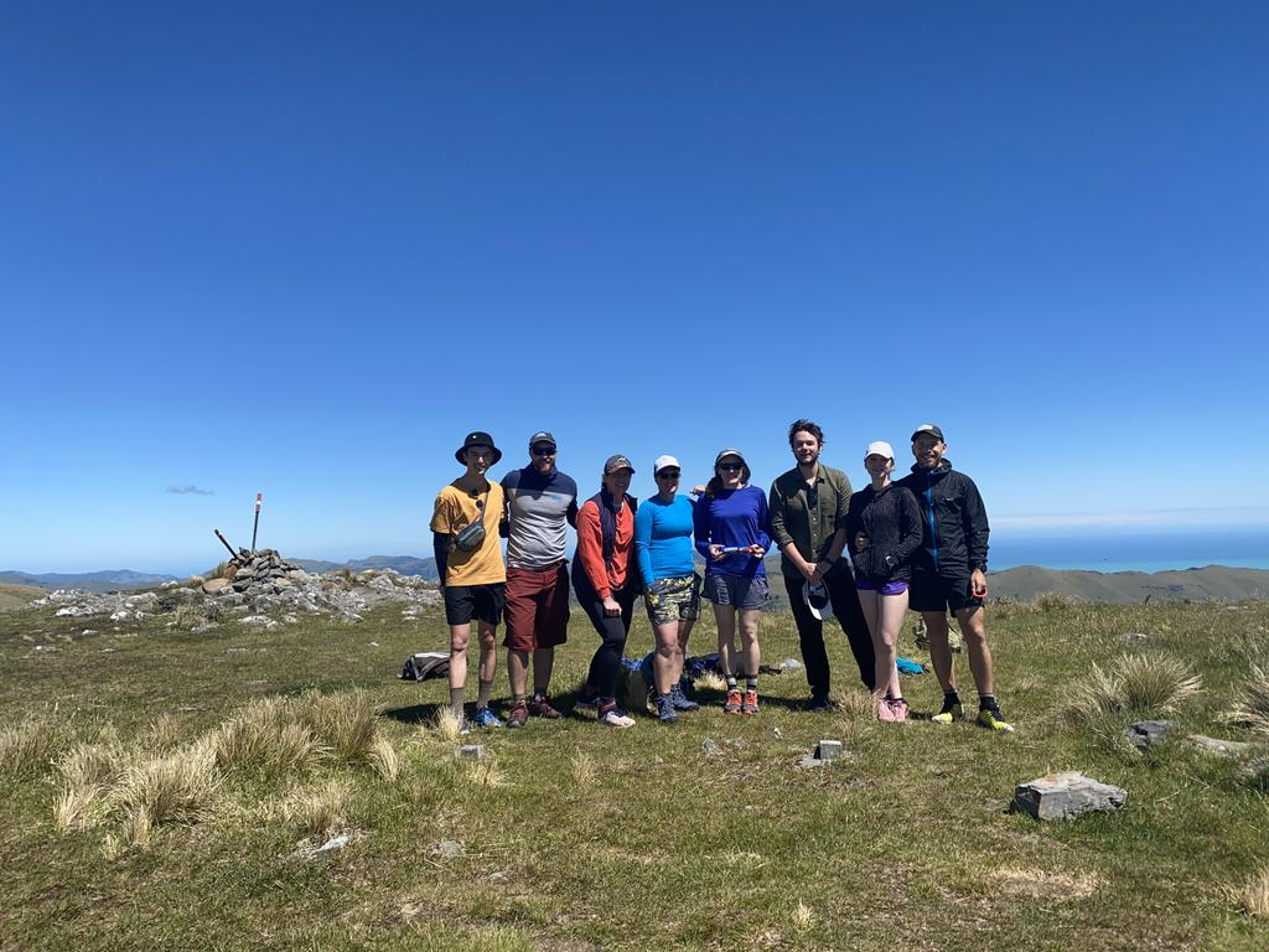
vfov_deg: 53.1
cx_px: 634
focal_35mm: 26
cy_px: 476
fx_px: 953
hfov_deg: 67.3
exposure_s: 1/3401
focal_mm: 4.25
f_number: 1.8
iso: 32
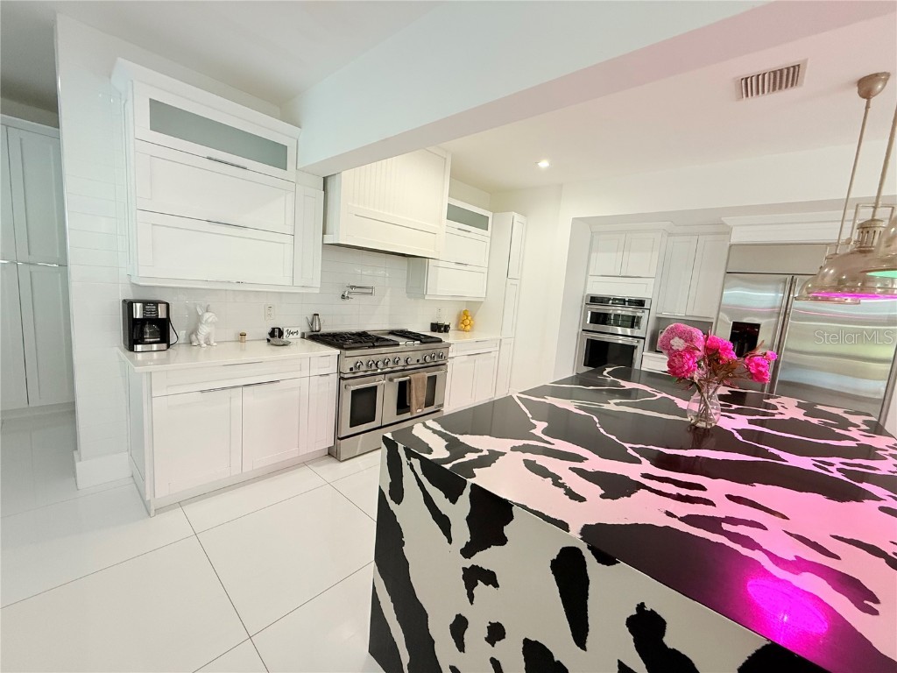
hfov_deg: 102.1
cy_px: 336
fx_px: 363
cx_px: 448
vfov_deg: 85.7
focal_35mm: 14
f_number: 2.2
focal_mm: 2.22
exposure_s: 1/120
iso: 320
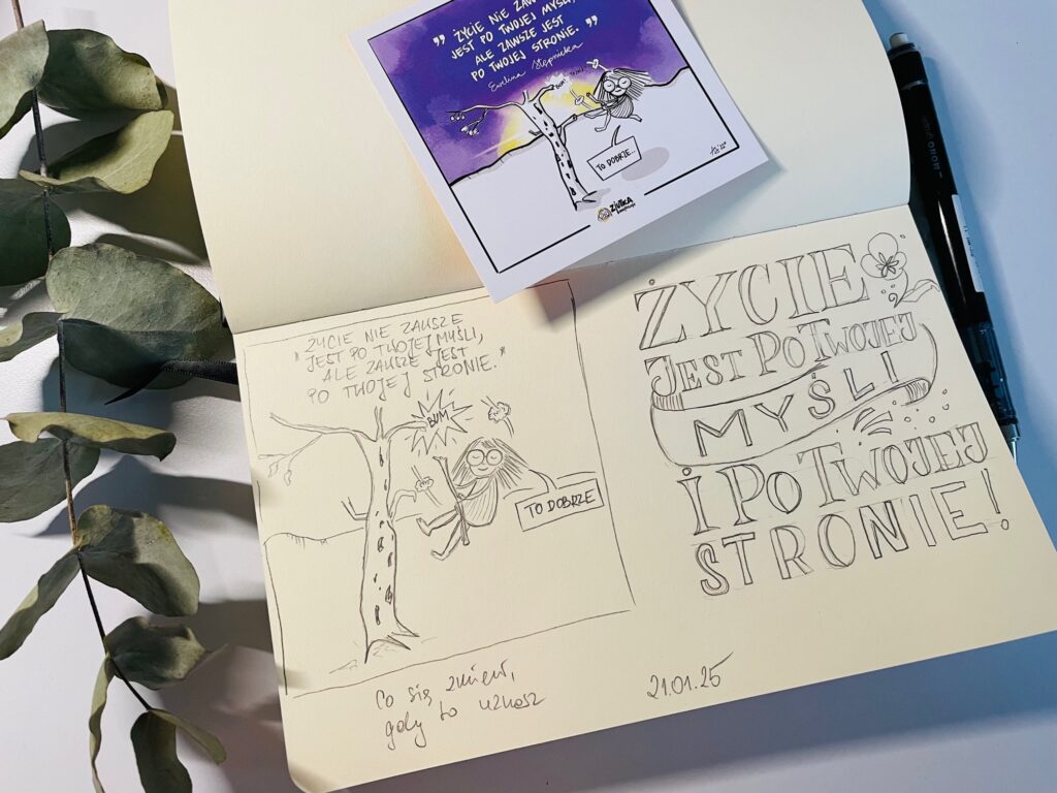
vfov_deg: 53.1
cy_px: 396
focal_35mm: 26
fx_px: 794
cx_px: 528
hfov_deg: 67.3
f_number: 1.6
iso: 125
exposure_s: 1/93
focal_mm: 4.2
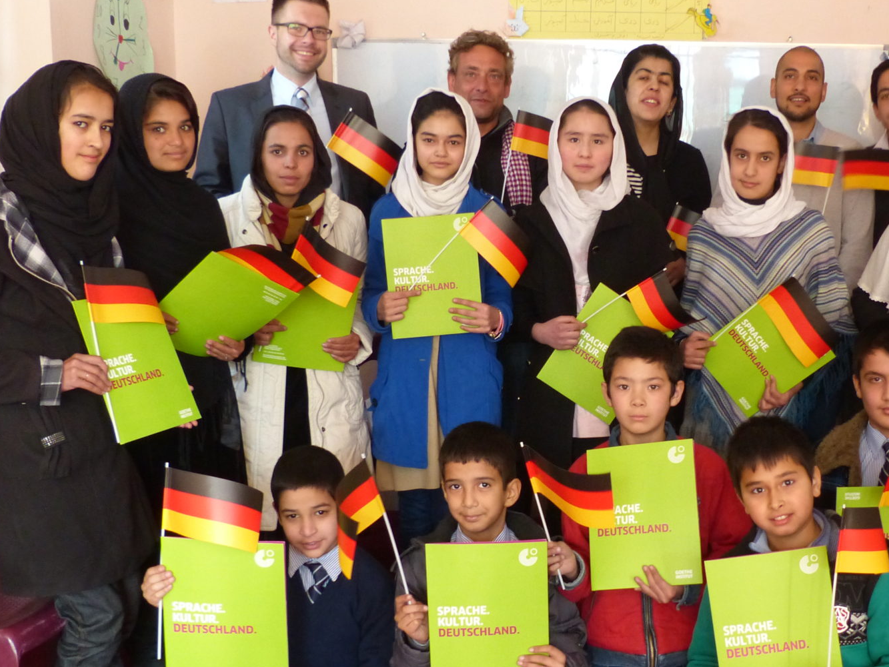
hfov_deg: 39.3
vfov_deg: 30.1
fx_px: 1233
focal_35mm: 48
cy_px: 422
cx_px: 574
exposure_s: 1/15
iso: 400
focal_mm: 5.7
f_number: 2.8
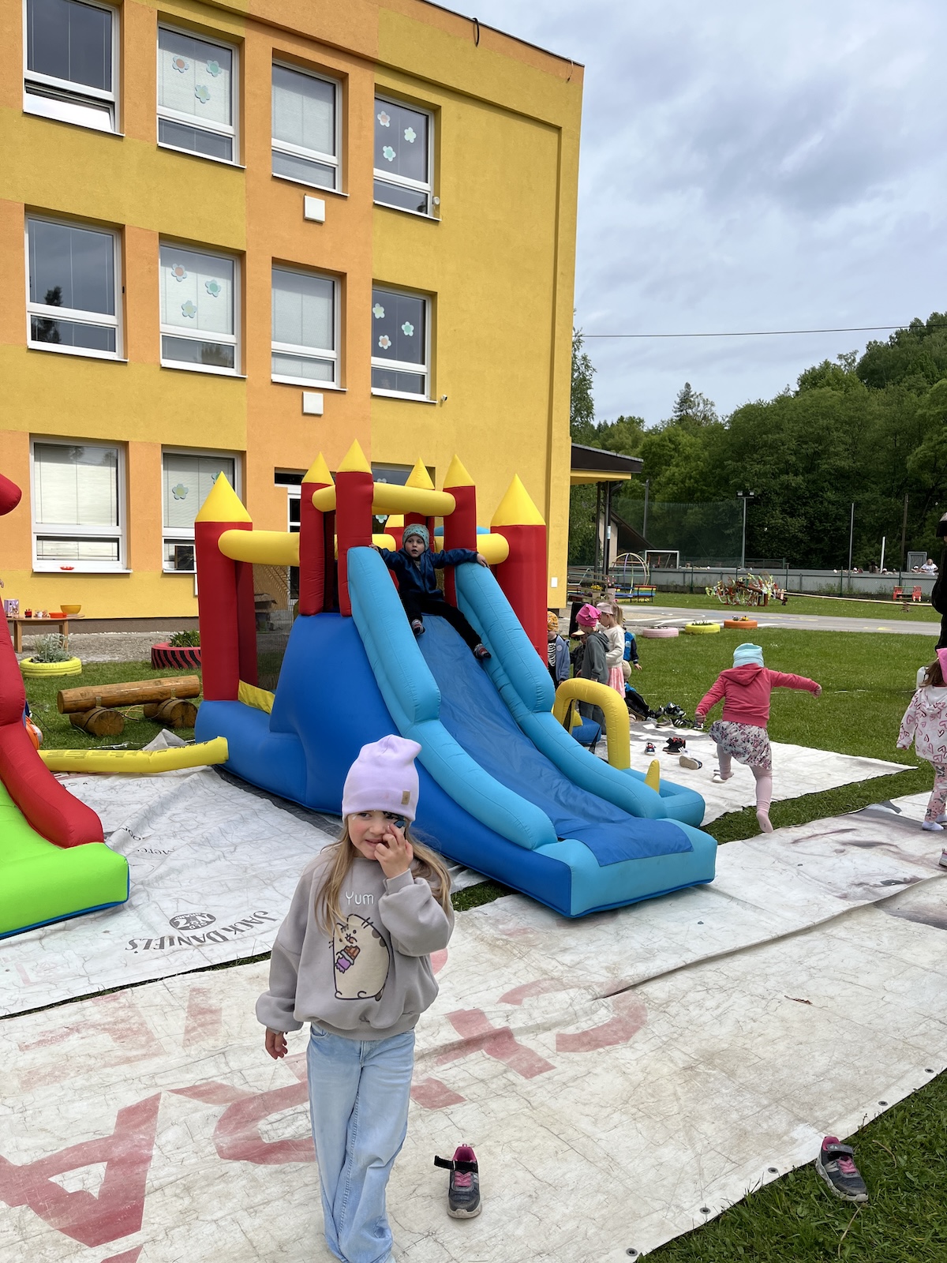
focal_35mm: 26
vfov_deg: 67.3
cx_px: 474
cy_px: 632
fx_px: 948
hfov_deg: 53.1
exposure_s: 1/4854
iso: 50
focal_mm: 5.1
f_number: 1.6
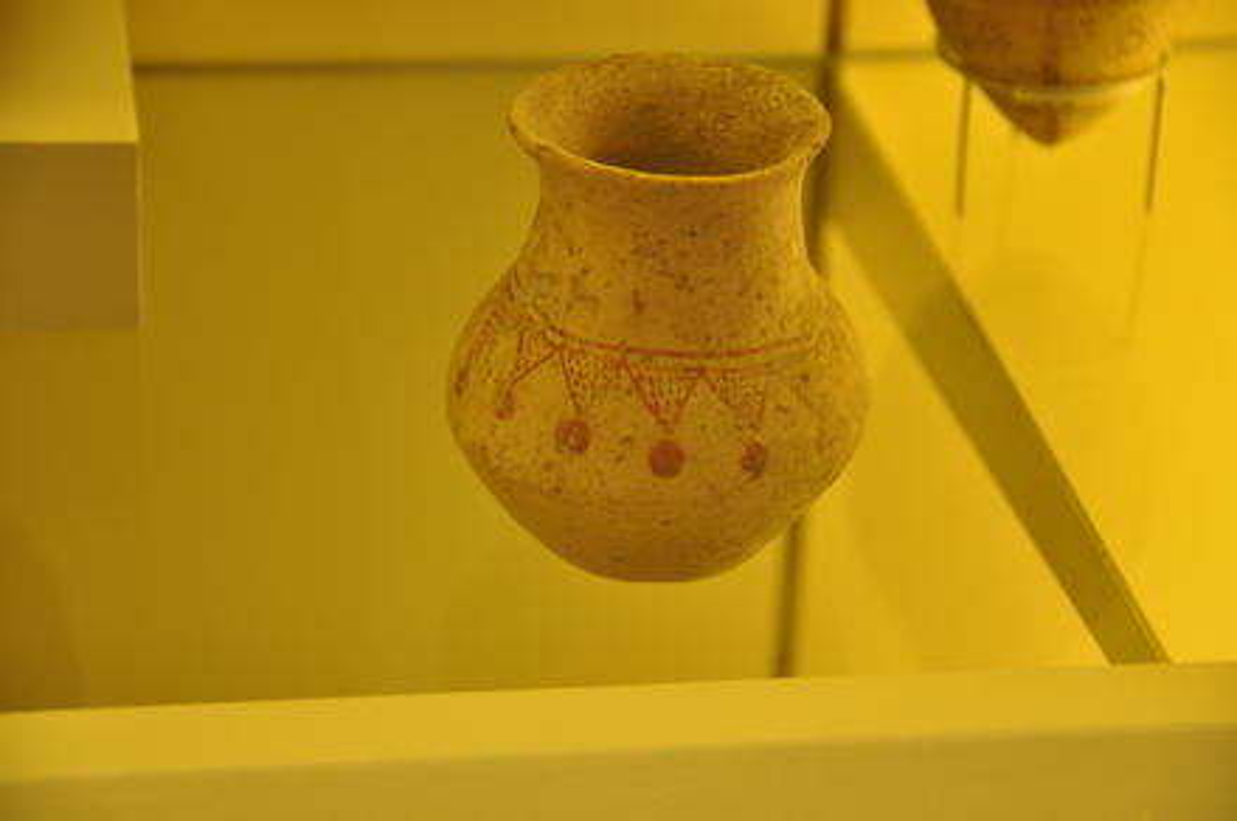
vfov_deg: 10.1
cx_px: 618
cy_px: 410
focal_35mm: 135
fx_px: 4632
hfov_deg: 15.2
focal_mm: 90
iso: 1000
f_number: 5.3
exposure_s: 1/125
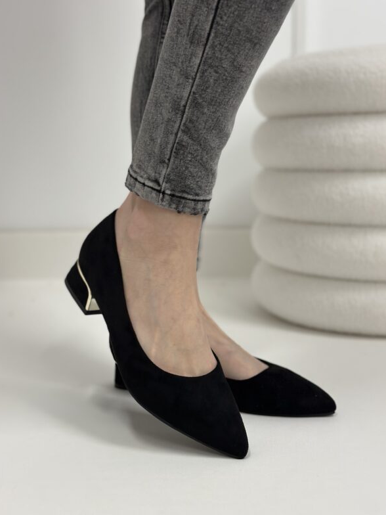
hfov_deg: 29.7
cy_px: 258
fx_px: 729
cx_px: 194
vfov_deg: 38.9
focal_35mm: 49
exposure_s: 1/100
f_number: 1.78
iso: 160
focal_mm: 6.86
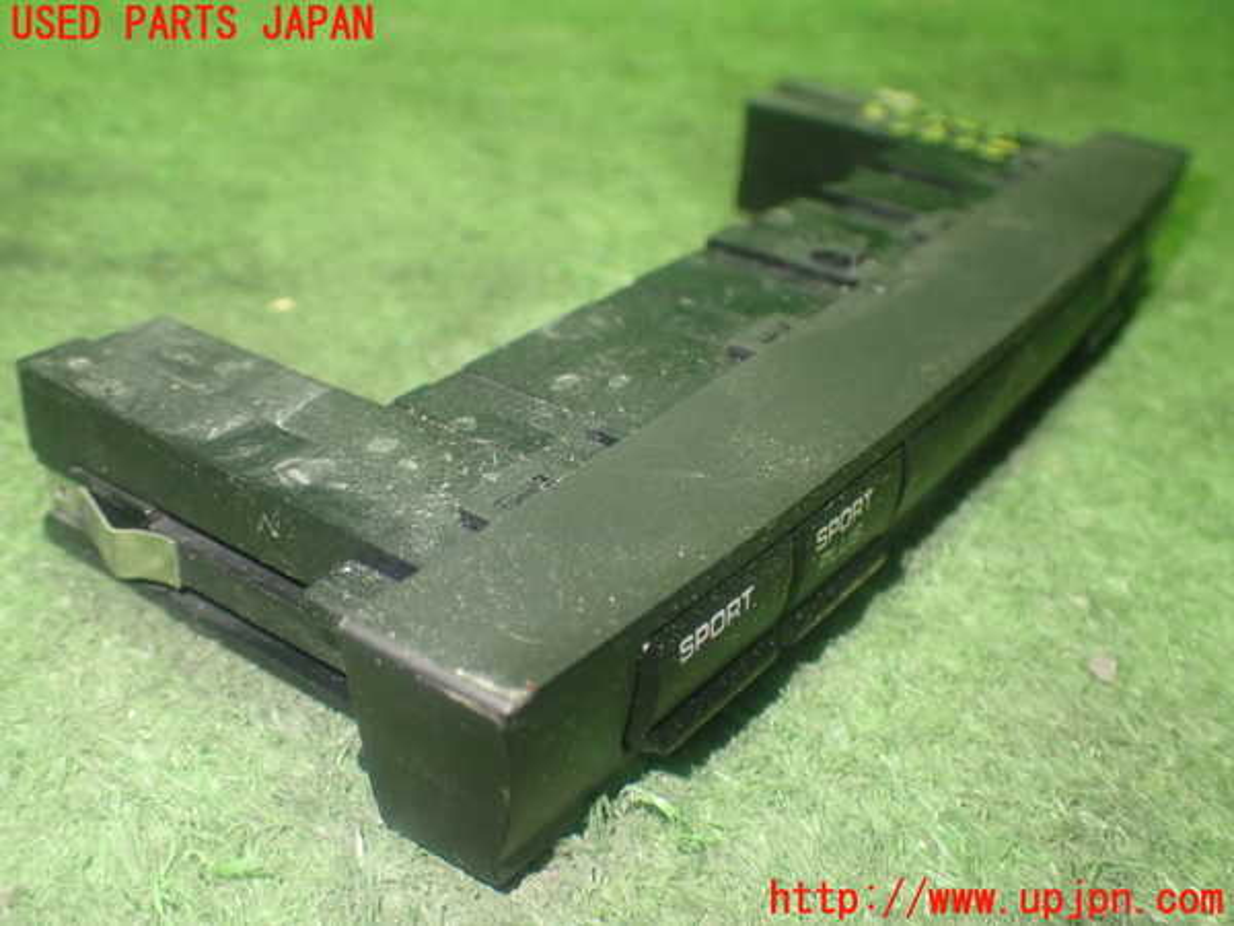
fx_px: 1355
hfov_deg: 49.0
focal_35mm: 38
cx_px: 617
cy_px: 463
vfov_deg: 37.7
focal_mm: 6.83
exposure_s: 1/25
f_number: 2.7
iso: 800
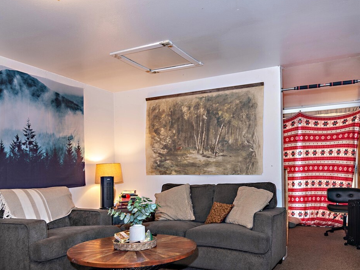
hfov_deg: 59.9
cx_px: 192
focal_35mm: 30
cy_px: 159
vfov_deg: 46.6
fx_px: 312
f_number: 4.5
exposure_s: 1/20
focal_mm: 17
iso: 200
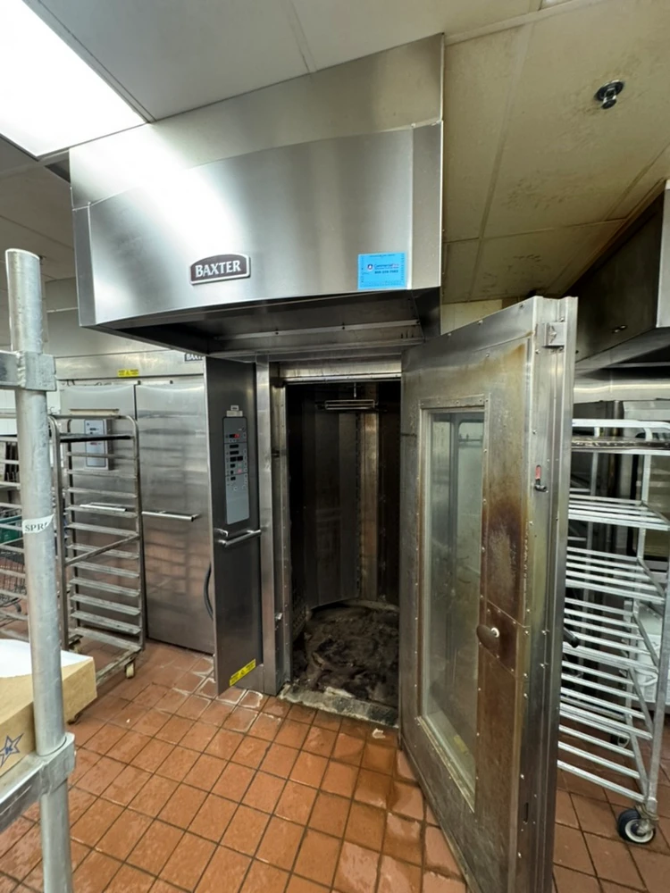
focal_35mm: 14
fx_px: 361
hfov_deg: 85.7
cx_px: 335
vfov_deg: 102.1
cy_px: 446
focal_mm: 2.22
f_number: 2.2
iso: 500
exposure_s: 1/60
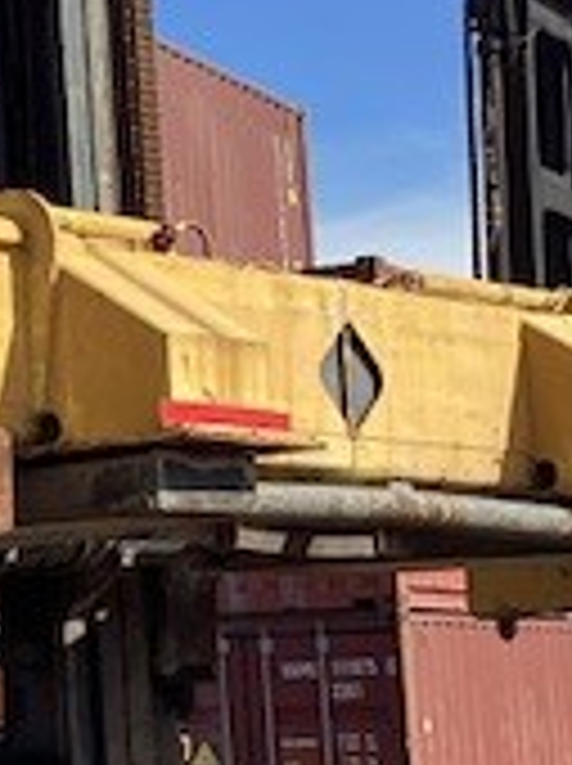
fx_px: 2584
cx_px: -288
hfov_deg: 12.0
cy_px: 351
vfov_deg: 16.9
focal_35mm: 117
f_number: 2.4
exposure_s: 1/1058
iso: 25
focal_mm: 3.3
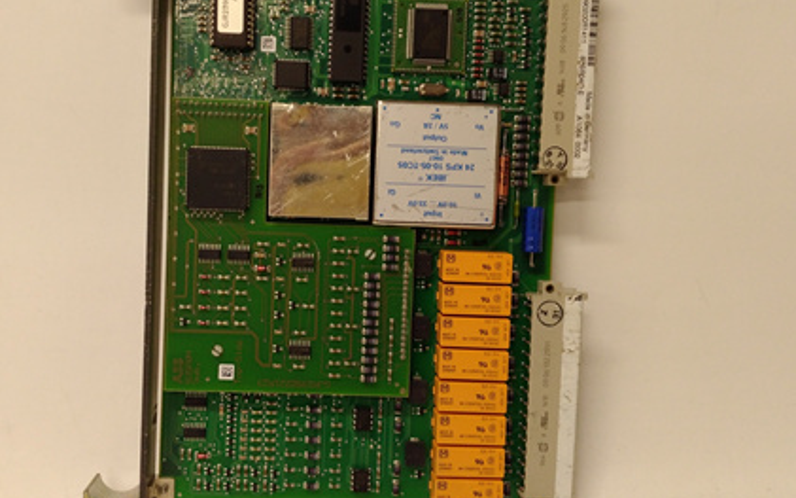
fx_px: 737
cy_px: 213
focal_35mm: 34
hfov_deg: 56.5
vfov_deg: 37.2
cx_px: 337
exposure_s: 1/33
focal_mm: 3.79
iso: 199
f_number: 2
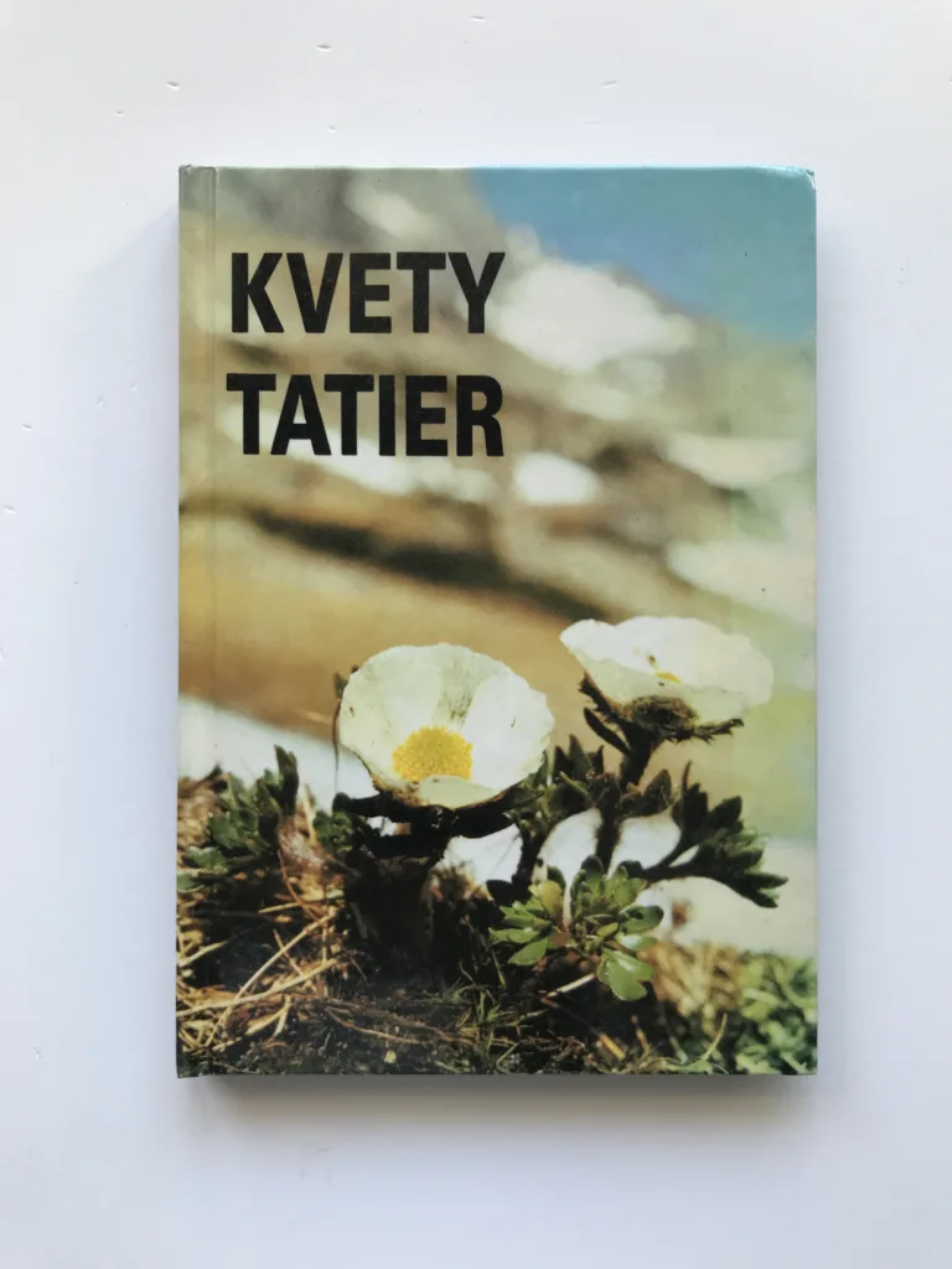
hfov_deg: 49.7
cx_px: 476
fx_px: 1027
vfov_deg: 63.4
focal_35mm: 28
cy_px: 634
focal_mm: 3.99
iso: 40
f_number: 1.8
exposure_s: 1/100
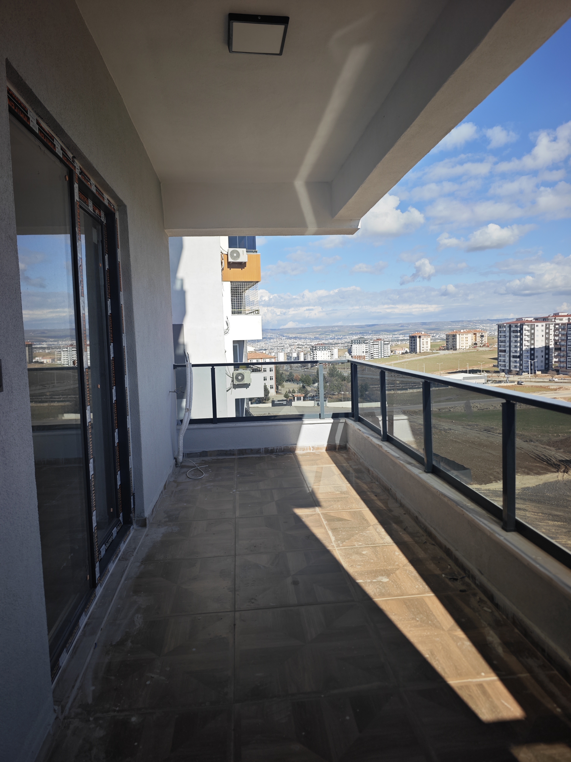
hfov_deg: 58.9
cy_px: 381
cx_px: 286
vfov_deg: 73.9
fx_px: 506
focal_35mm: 23
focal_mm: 8.7
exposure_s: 1/2315
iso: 160
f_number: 1.9
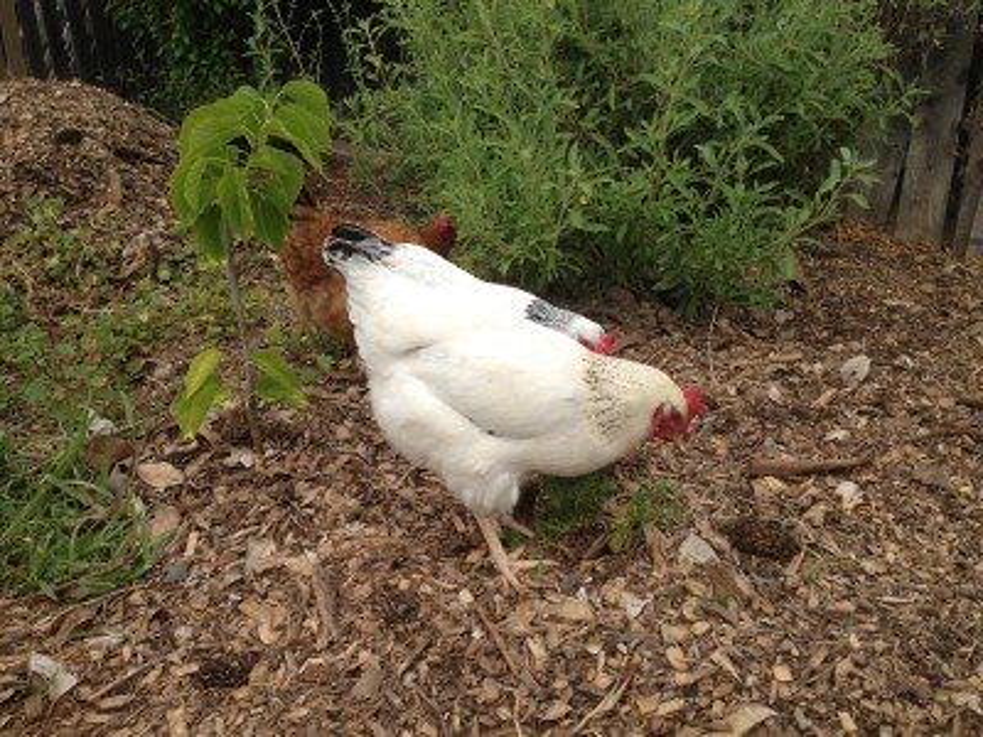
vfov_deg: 42.9
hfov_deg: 55.4
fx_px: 937
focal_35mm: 33
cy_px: 368
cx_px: 492
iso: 50
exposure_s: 1/985
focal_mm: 4.13
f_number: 2.4
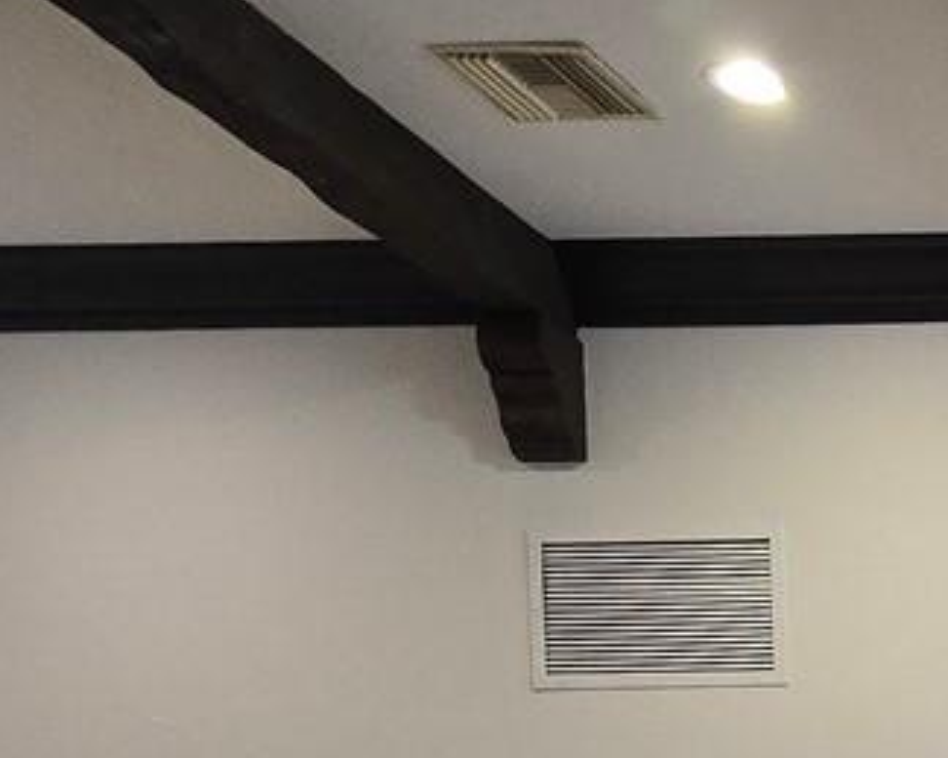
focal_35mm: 111
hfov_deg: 13.7
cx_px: 2095
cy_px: 1677
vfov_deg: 11.9
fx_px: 3113
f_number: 1.7
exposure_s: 1/60
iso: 100
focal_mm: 6.3
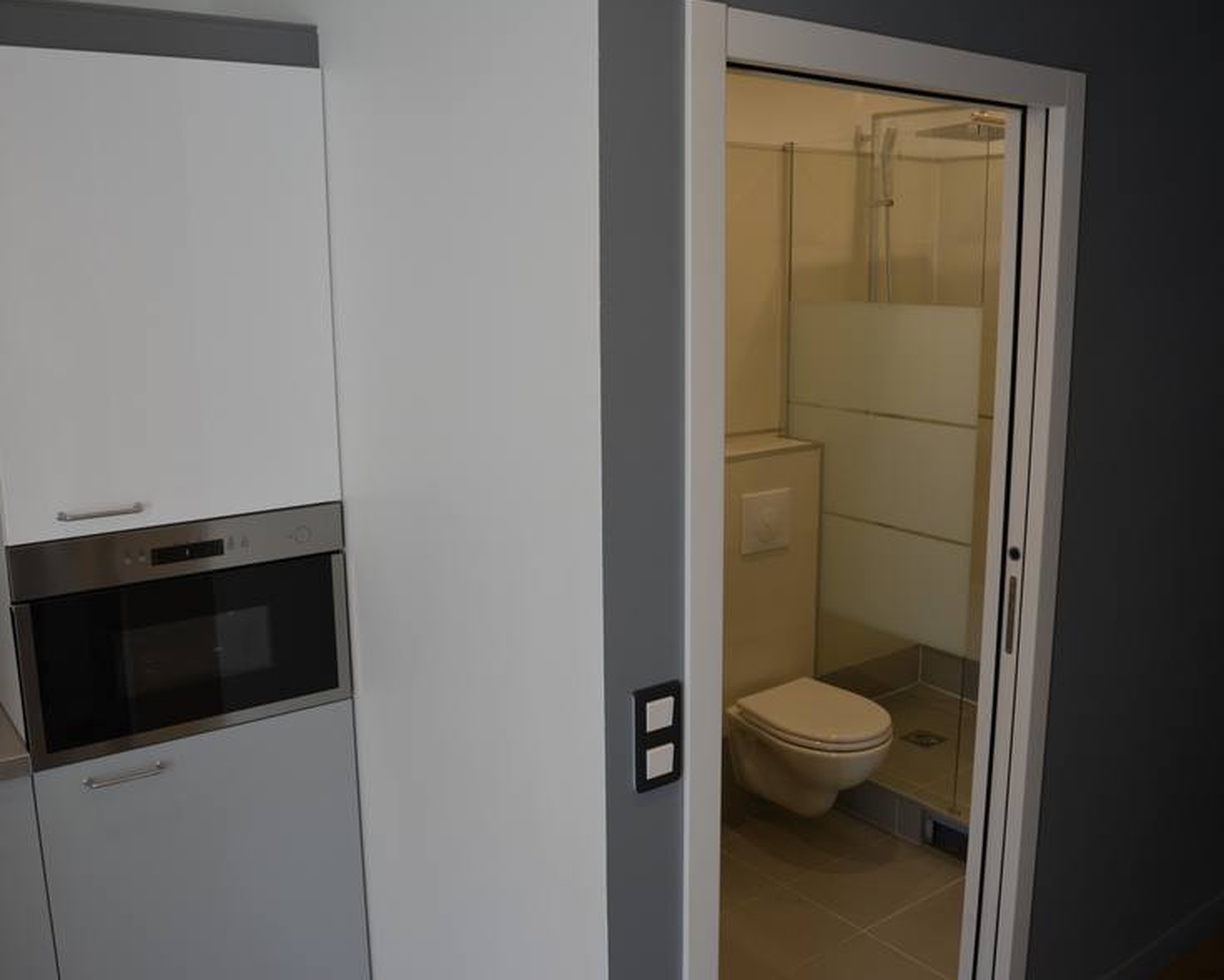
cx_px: 629
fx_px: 1123
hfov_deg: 57.2
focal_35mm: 31
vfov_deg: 47.1
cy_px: 482
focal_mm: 18
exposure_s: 1/80
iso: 400
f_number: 4.5
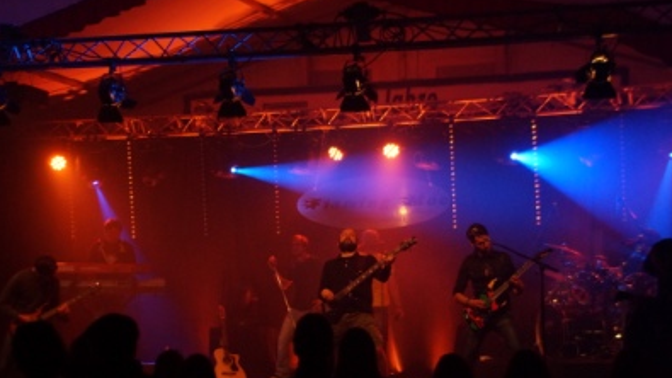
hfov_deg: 23.9
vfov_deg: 13.6
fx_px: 1586
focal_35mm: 89
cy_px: 230
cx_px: 333
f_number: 4.5
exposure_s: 1/80
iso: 1600
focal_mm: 50
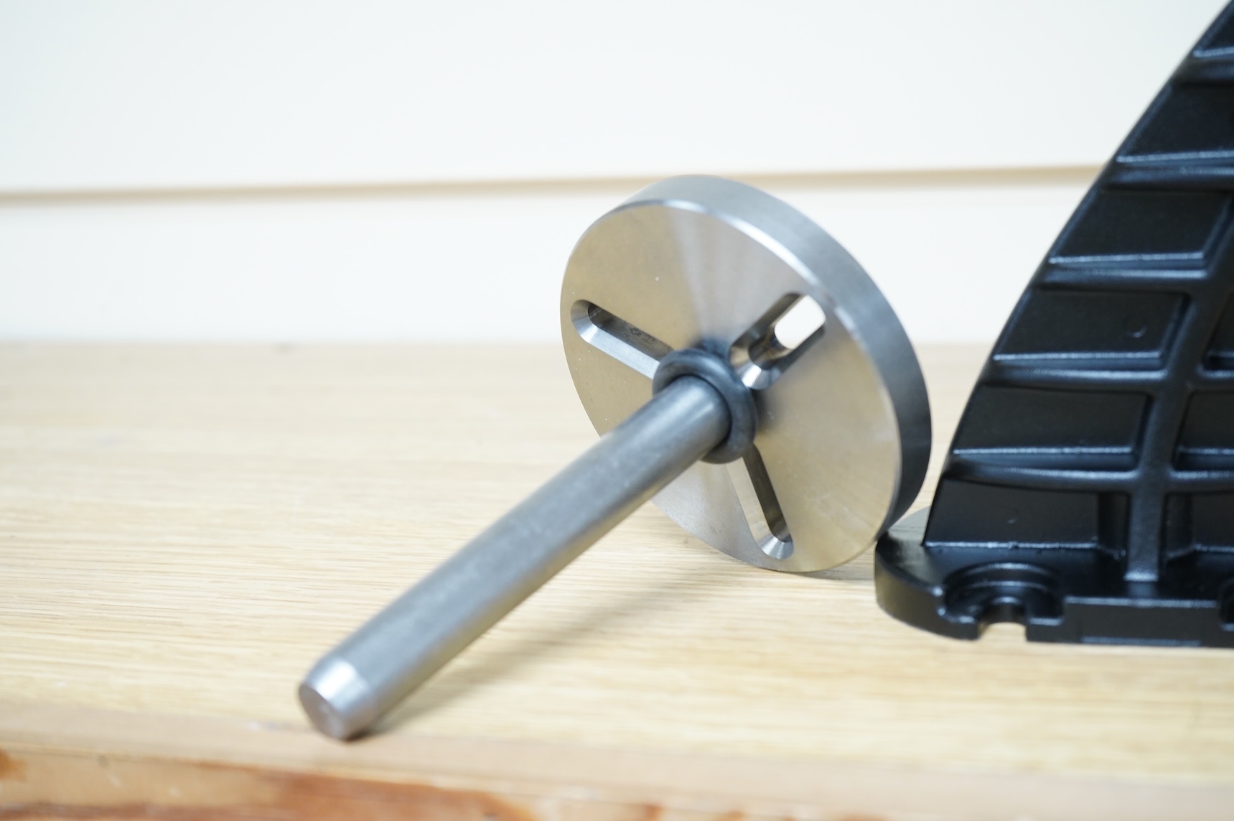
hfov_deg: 35.7
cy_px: 410
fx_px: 1918
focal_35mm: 56
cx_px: 617
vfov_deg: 24.1
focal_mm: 56
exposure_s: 1/80
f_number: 6.3
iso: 2500
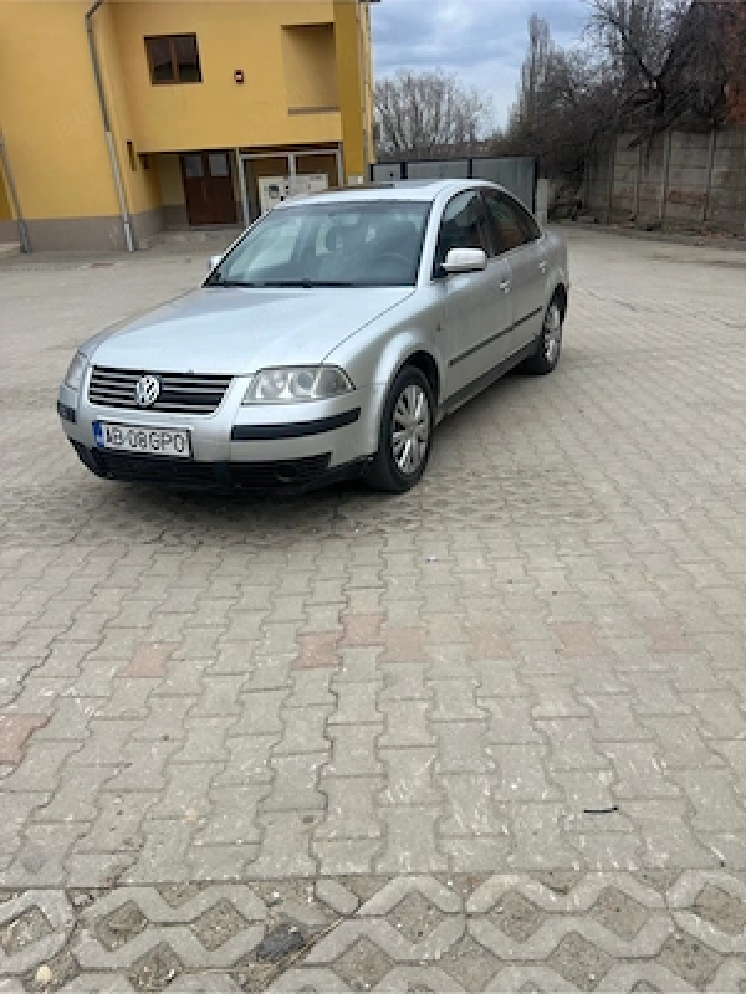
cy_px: 497
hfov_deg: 53.1
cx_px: 373
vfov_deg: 67.3
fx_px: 747
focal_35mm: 26
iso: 50
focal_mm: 5.7
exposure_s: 1/1488
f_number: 1.5
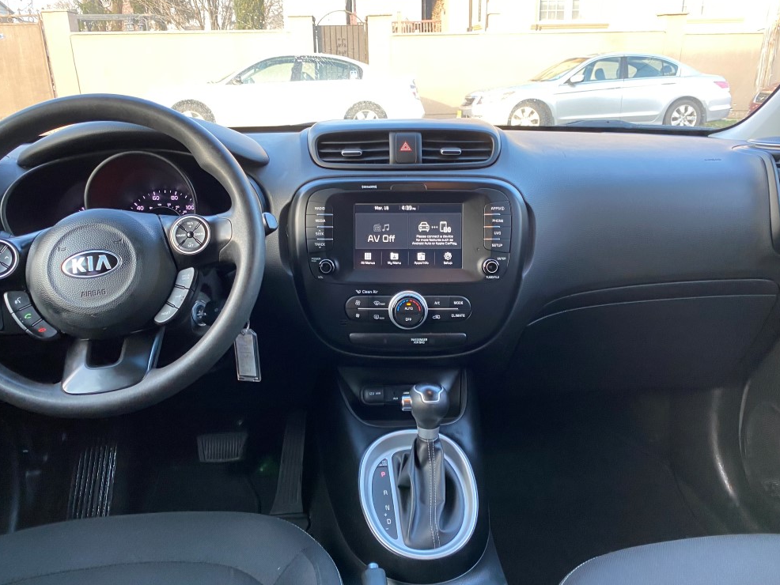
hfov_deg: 65.3
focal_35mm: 27
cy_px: 294
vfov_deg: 51.4
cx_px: 383
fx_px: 609
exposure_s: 1/94
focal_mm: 4.25
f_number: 1.8
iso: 125
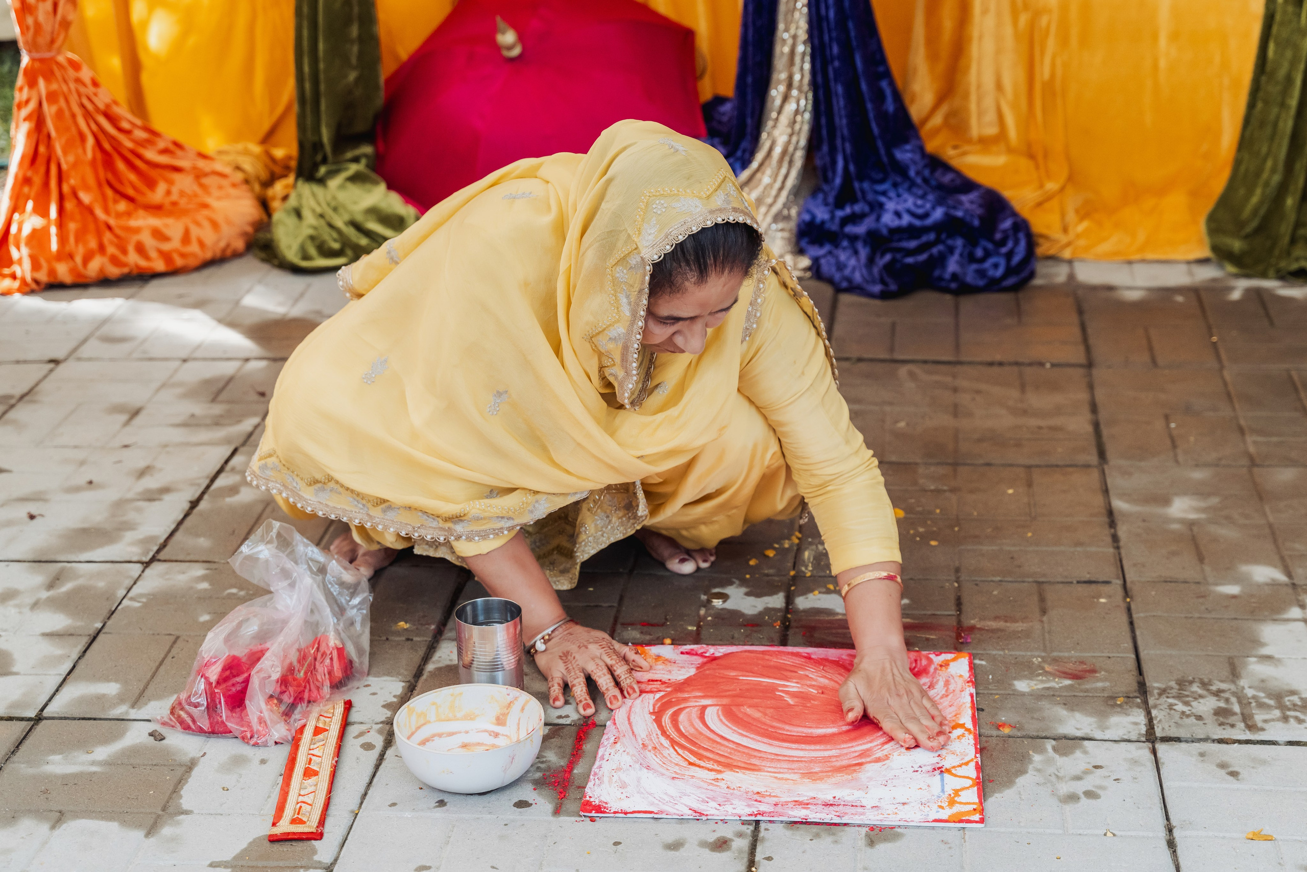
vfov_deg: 23.8
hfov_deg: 35.1
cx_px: 654
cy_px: 436
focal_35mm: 57
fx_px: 2069
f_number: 4
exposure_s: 1/800
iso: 1250
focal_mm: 57
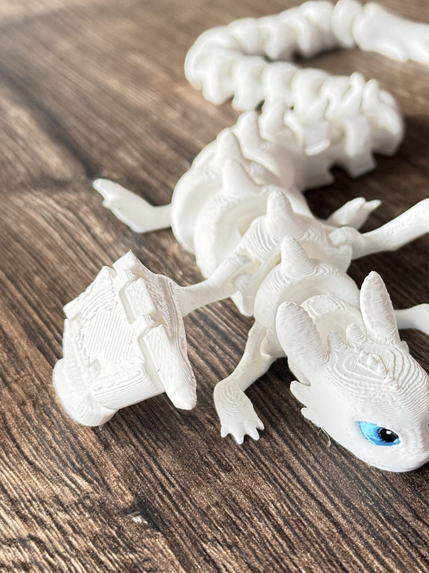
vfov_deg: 27.4
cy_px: 257
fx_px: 1173
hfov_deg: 20.6
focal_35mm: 71
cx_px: 303
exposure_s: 1/52
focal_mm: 6.76
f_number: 1.78
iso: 250
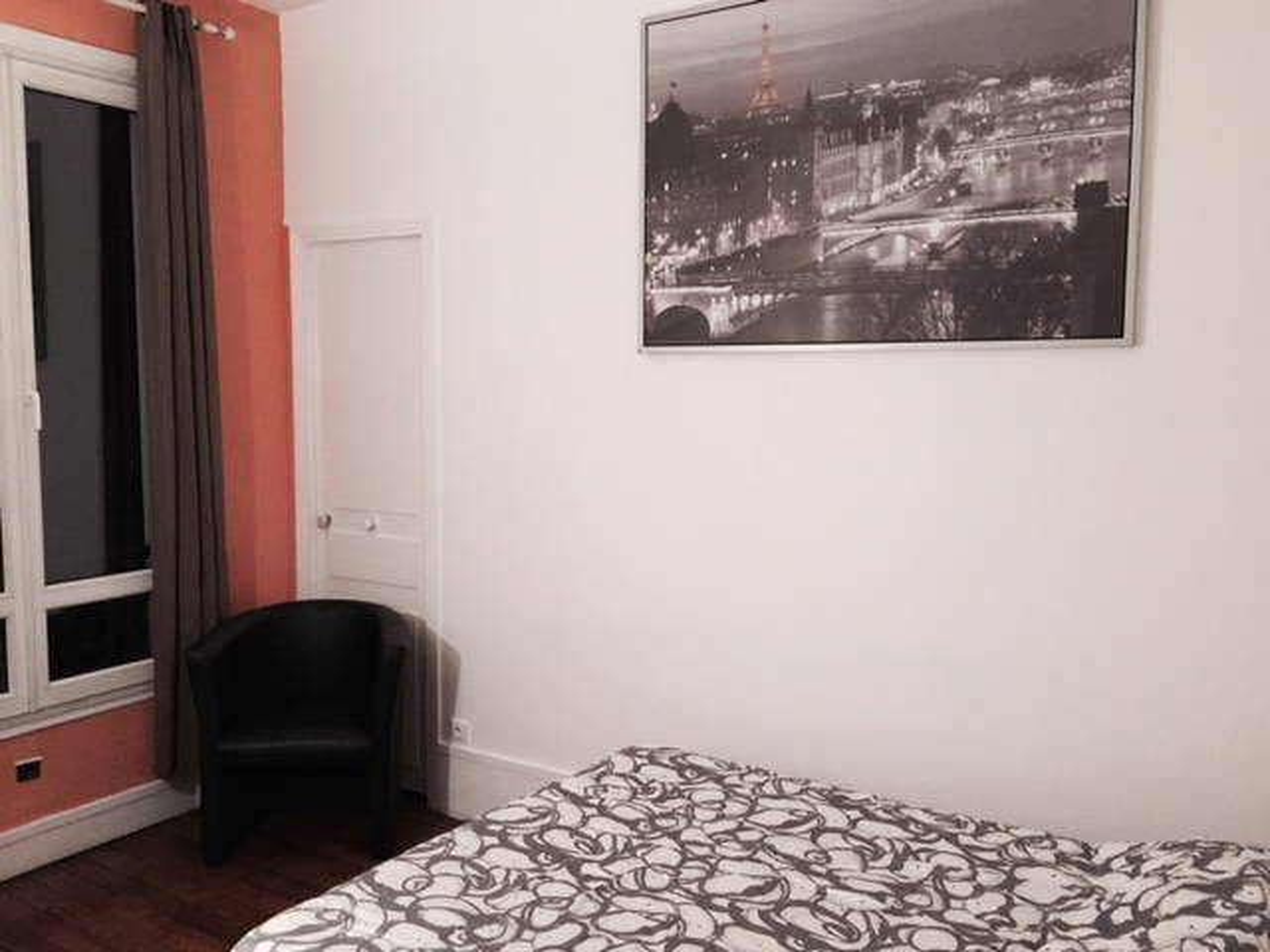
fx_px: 1064
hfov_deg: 61.7
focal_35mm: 29
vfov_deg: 48.2
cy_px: 476
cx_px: 635
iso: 250
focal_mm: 4.15
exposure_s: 1/25
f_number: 2.2
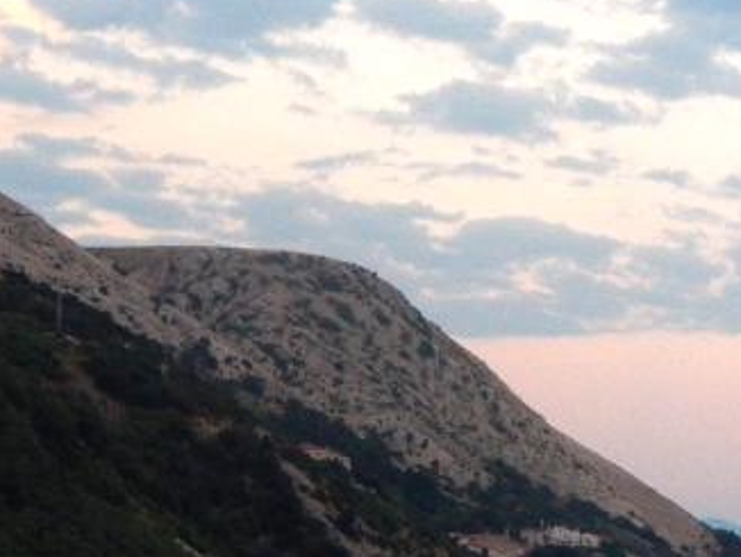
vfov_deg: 10.9
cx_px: 761
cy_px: 512
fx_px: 2892
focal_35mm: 135
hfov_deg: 14.3
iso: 125
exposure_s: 1/30
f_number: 3.6
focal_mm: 7.7
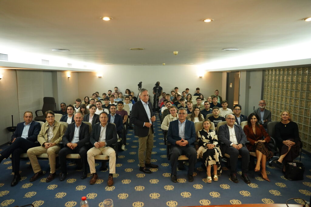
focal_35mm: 24
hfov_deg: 73.7
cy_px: 104
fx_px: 207
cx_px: 156
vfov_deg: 53.1
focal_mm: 24
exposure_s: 1/125
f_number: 2.8
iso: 2500
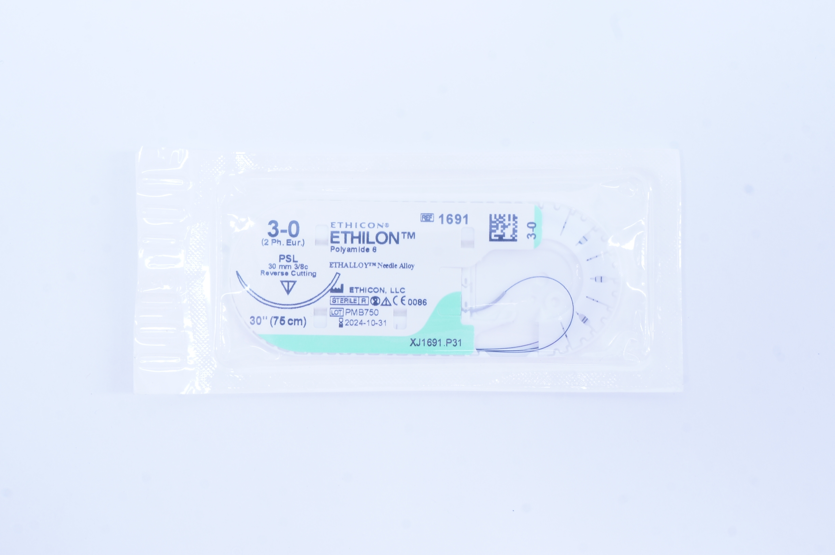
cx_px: 418
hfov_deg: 35.1
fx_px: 1321
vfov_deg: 23.7
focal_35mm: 57
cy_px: 278
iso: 400
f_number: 14
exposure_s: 1/10
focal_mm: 38
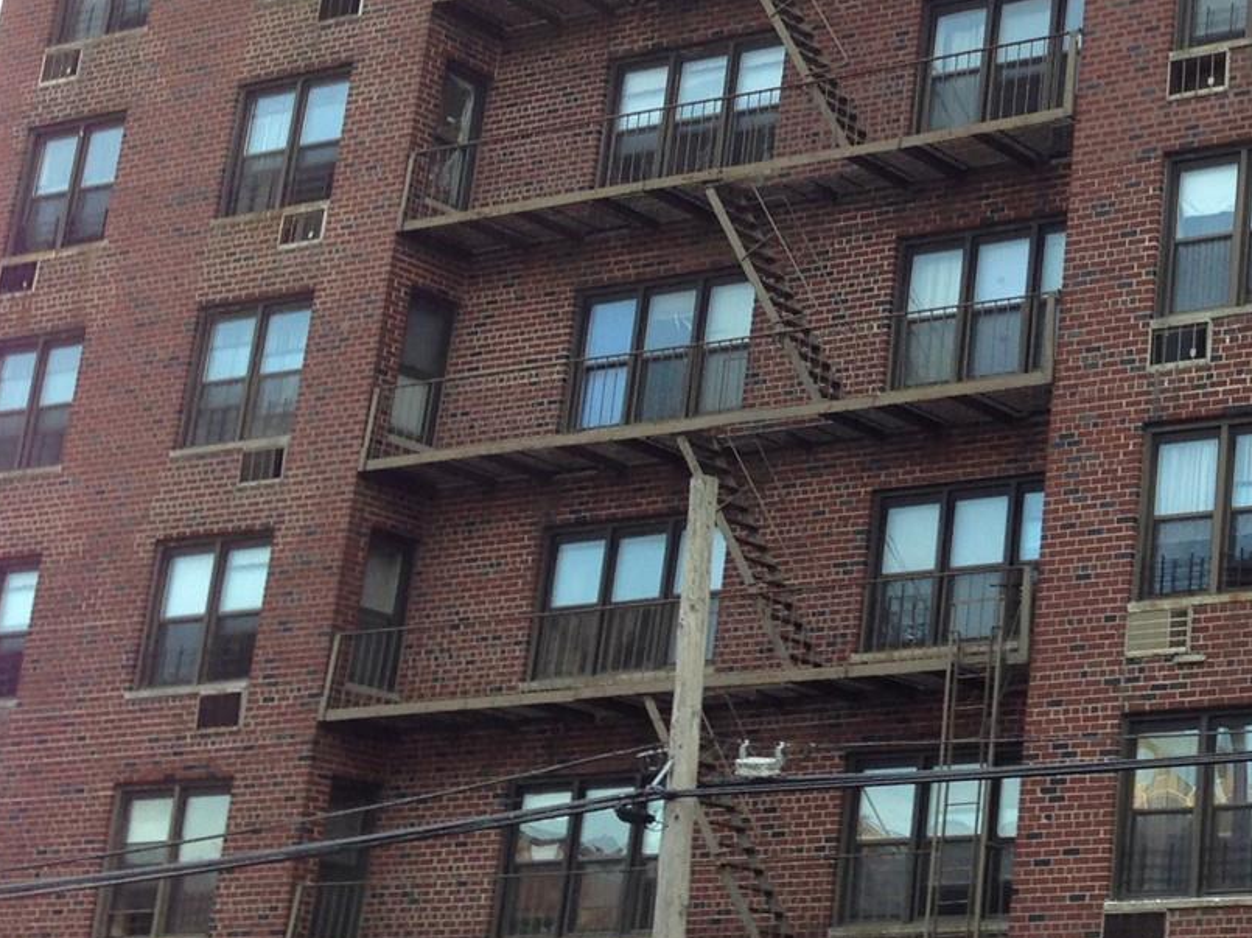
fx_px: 3037
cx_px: 1577
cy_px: 336
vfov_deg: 17.5
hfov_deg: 21.3
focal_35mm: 84
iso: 50
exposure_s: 1/165
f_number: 2.4
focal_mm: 4.12
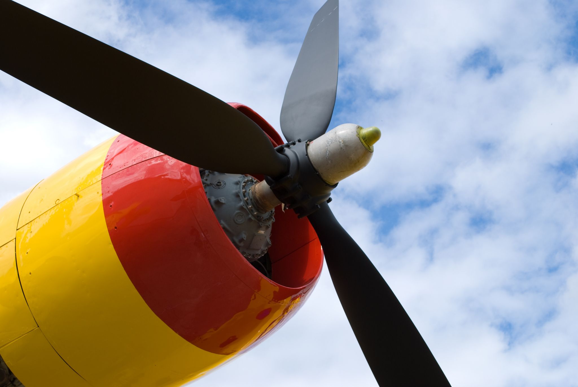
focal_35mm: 48
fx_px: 772
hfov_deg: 41.1
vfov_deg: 28.2
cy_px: 194
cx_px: 289
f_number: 7.1
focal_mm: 32
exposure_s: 1/200
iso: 100
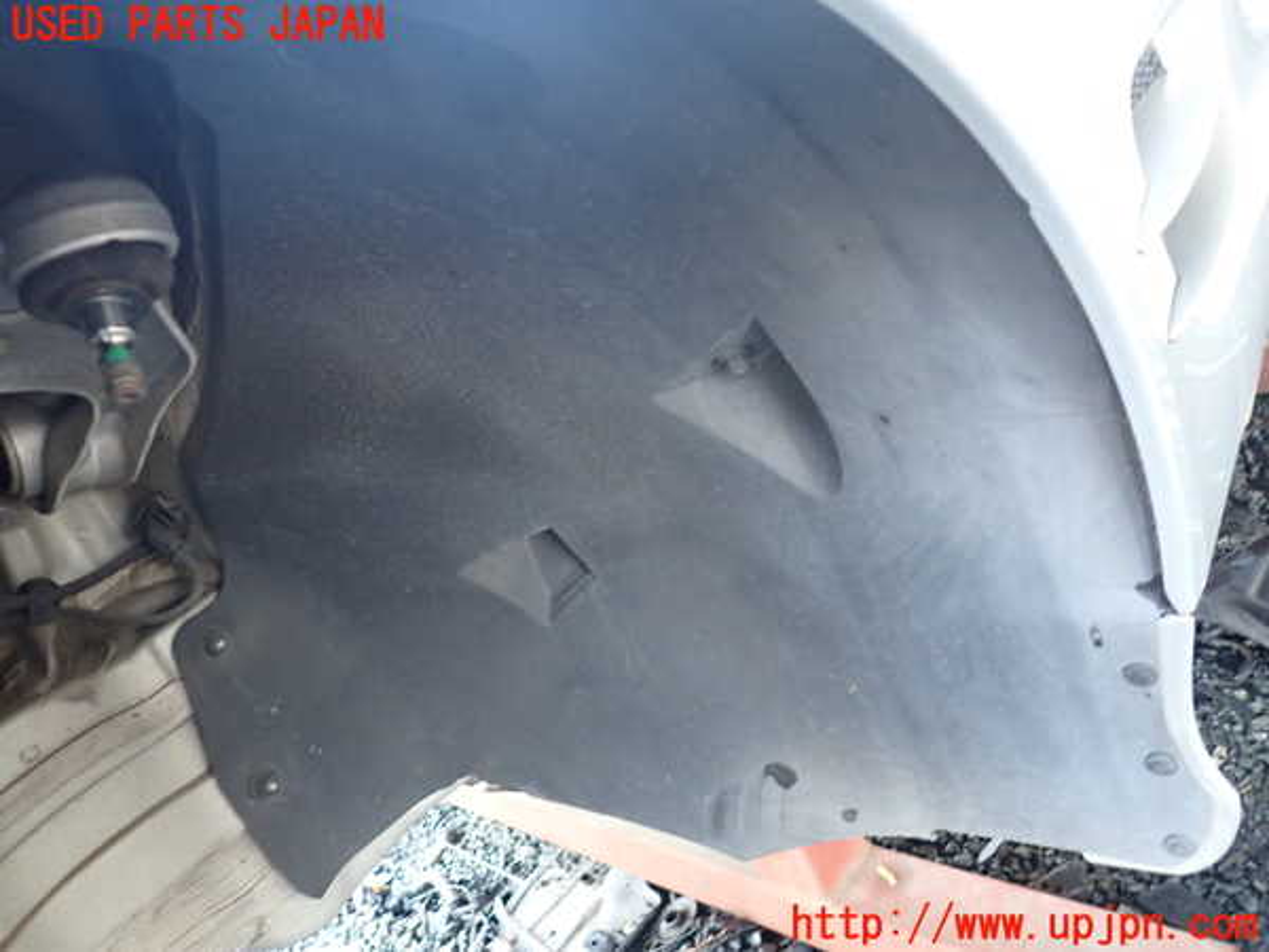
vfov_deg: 54.9
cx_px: 634
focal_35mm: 25
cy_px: 476
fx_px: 916
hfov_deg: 69.4
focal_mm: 4.5
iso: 500
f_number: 2
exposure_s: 1/30
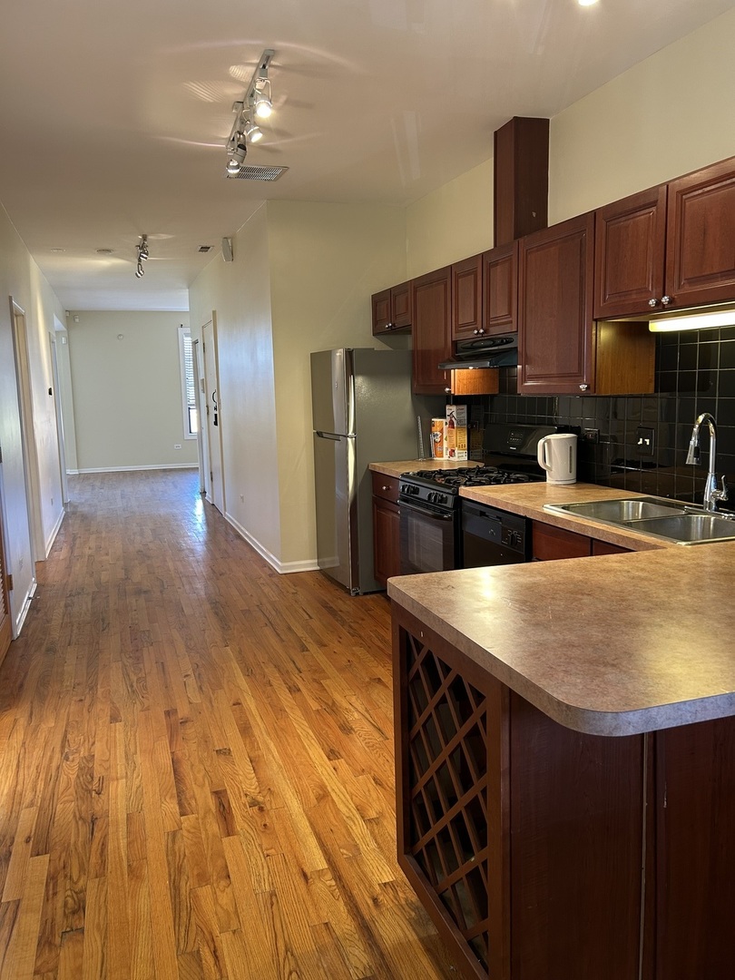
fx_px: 736
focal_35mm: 26
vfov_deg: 67.3
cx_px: 368
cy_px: 490
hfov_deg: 53.1
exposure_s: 1/60
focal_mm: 5.7
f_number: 1.5
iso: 125
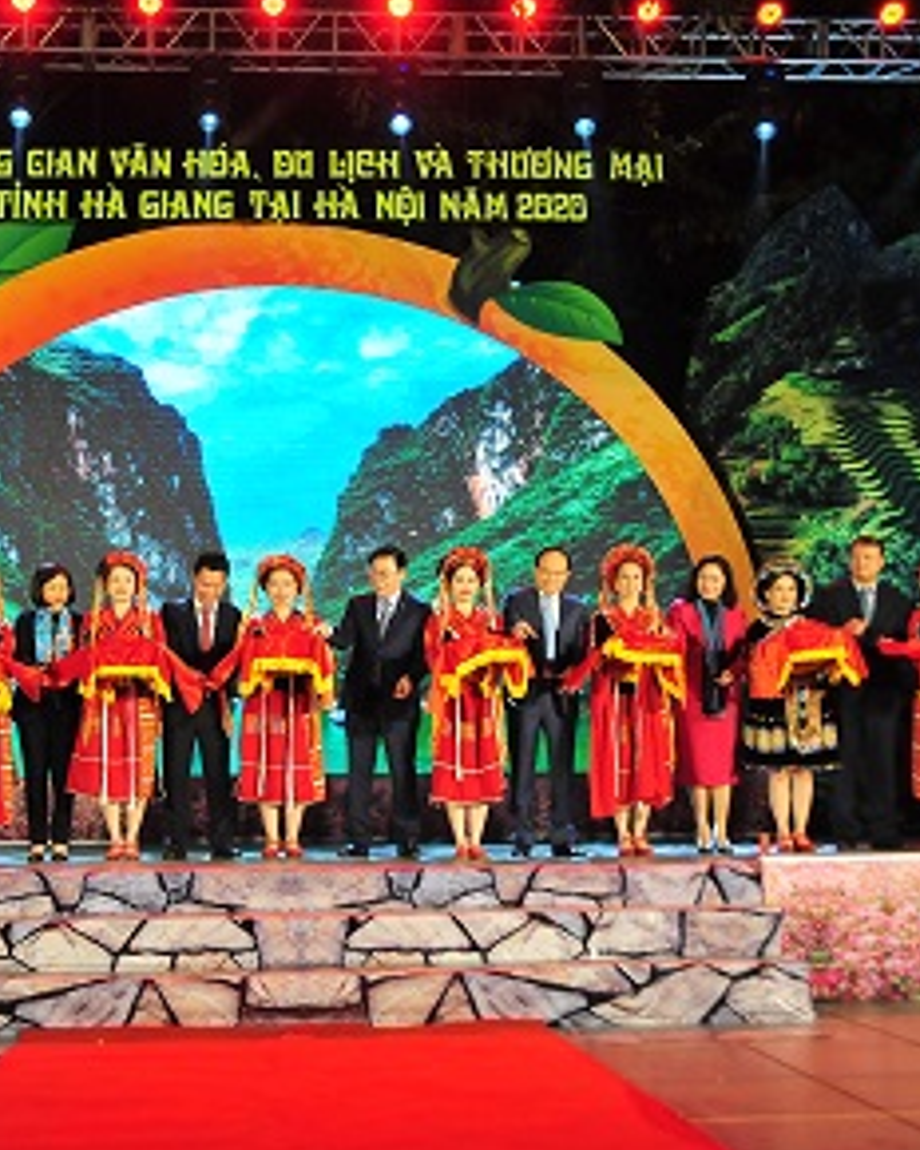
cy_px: 583
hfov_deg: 31.4
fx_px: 1634
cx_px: 373
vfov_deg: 38.8
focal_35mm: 48
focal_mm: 22
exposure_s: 1/160
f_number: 3.8
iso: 800
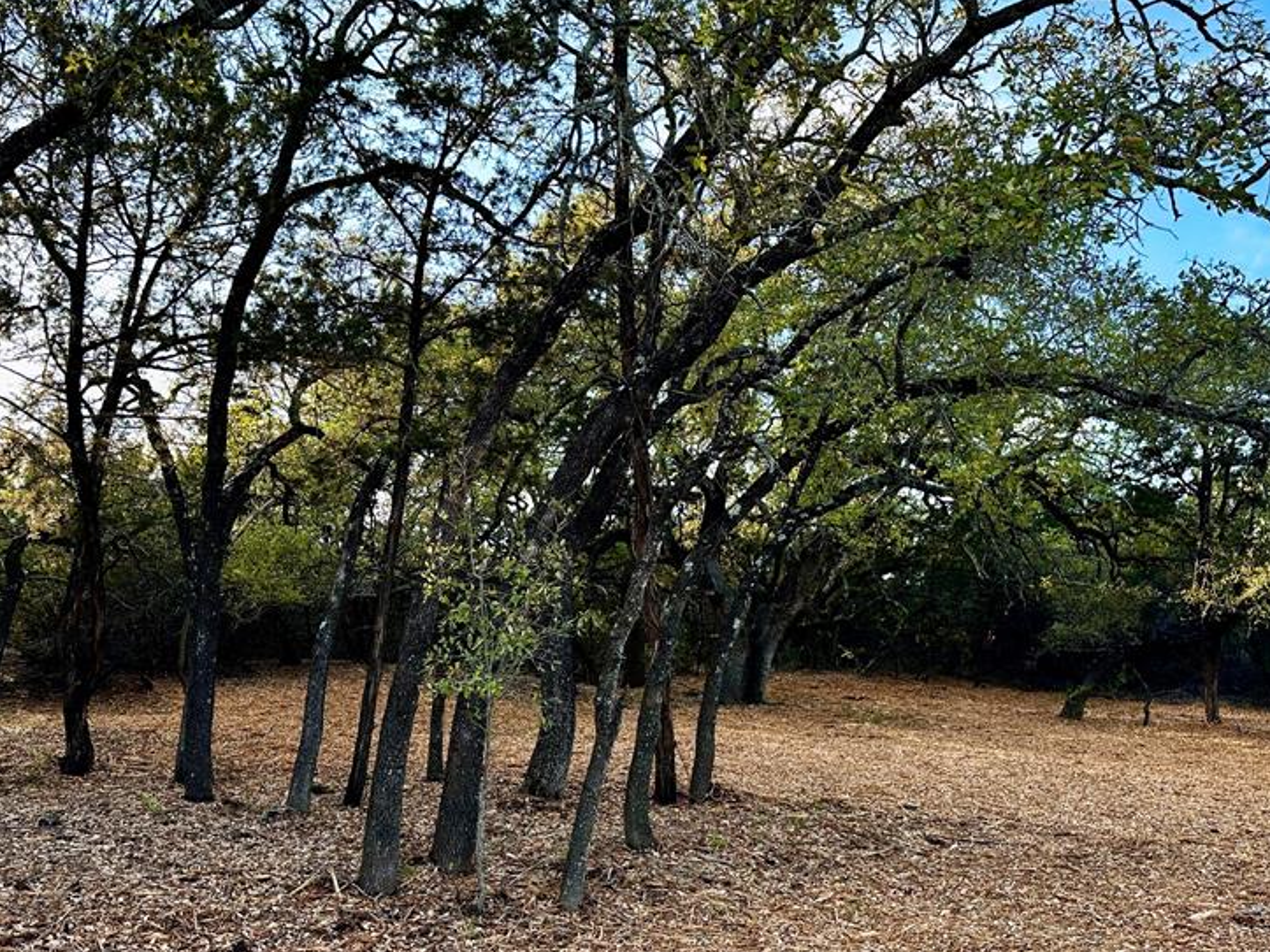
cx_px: 617
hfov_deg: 54.0
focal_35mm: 34
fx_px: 1247
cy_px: 559
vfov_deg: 41.6
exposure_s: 1/650
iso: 80
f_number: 1.78
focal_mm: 6.86
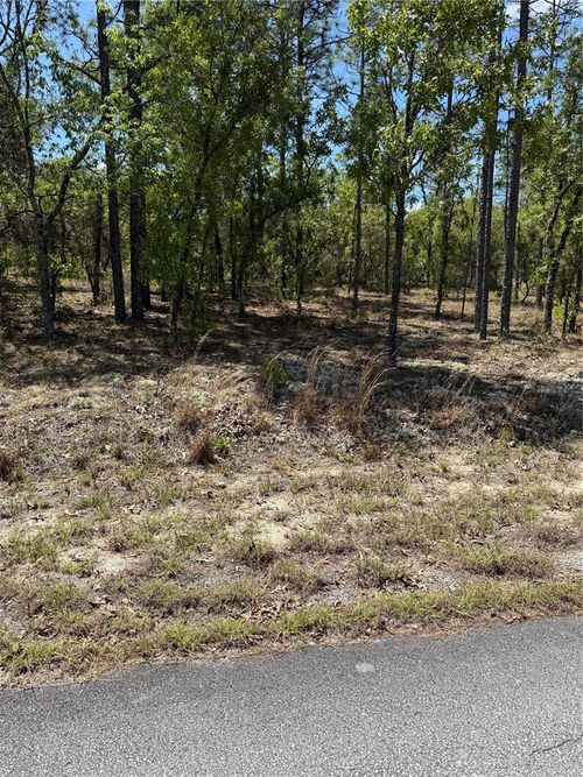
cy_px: 388
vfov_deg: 71.6
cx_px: 292
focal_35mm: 24
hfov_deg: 56.8
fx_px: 539
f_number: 1.78
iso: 80
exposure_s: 1/2801
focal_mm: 6.76
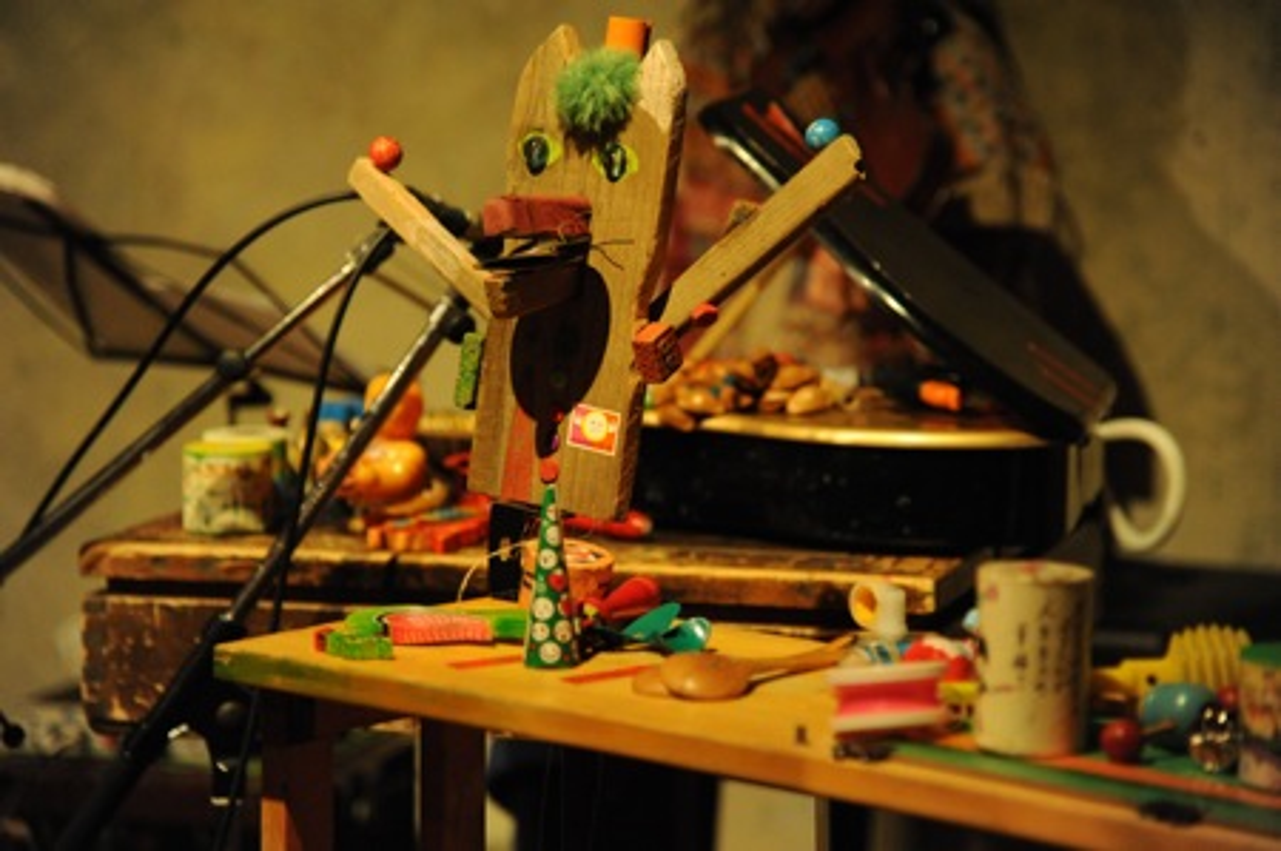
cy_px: 426
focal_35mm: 120
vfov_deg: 11.4
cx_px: 640
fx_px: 4265
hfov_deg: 17.1
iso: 5000
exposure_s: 1/125
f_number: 4
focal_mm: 120
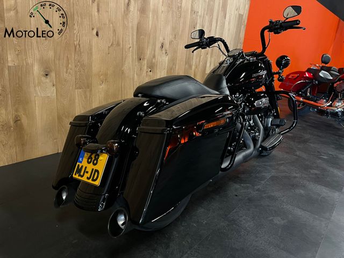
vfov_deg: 53.1
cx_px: 172
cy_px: 129
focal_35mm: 26
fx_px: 258
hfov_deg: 67.3
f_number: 1.6
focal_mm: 5.1
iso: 500
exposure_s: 1/25
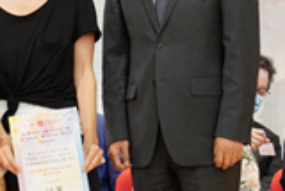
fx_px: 2139
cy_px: 92
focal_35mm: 270
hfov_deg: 7.5
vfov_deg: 5.1
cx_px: -121
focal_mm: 48
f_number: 4
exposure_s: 1/90
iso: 2000
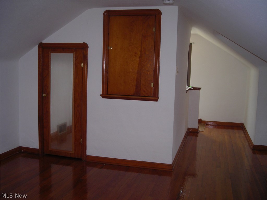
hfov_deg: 49.0
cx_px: 134
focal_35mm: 38
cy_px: 100
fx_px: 293
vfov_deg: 37.7
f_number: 3.2
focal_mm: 6.3
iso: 57
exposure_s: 1/60.1
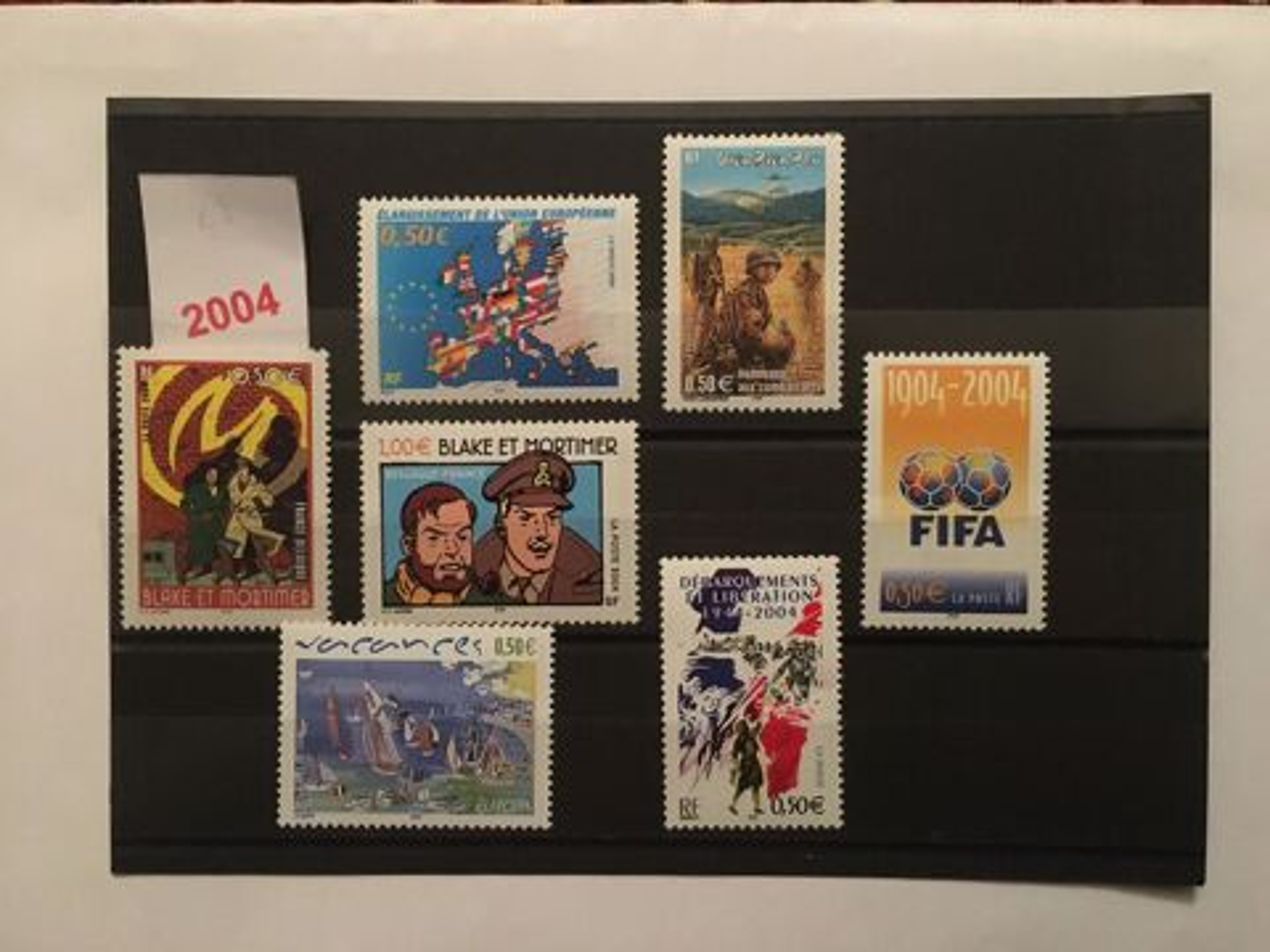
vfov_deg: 48.2
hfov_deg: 61.7
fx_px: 1064
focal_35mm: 29
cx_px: 635
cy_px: 476
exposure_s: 1/17
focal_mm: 4.15
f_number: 2.2
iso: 640
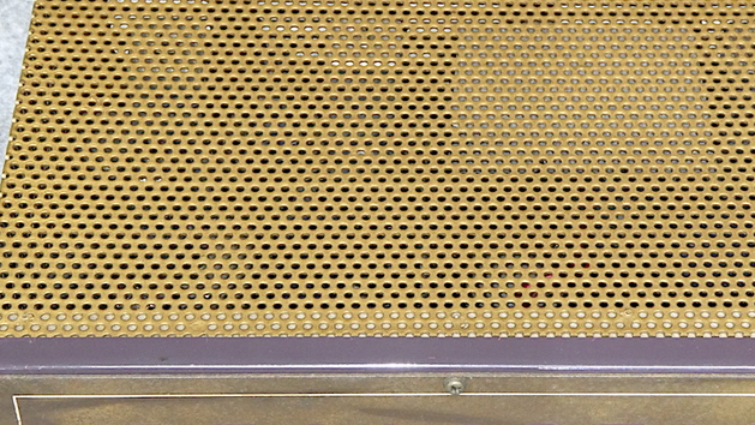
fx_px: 2162
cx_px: 449
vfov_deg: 11.2
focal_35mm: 108
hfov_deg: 19.8
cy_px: 274
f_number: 7.1
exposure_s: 1/2.5
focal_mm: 11.7
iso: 400
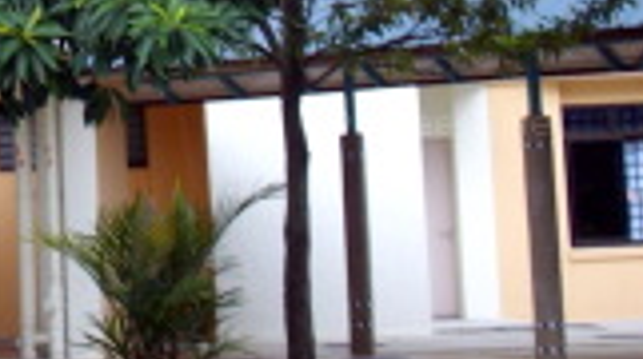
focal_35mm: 138
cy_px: -271
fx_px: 2349
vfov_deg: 8.4
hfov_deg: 14.9
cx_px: -180
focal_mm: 6.2
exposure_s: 1/125
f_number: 2.8
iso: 80
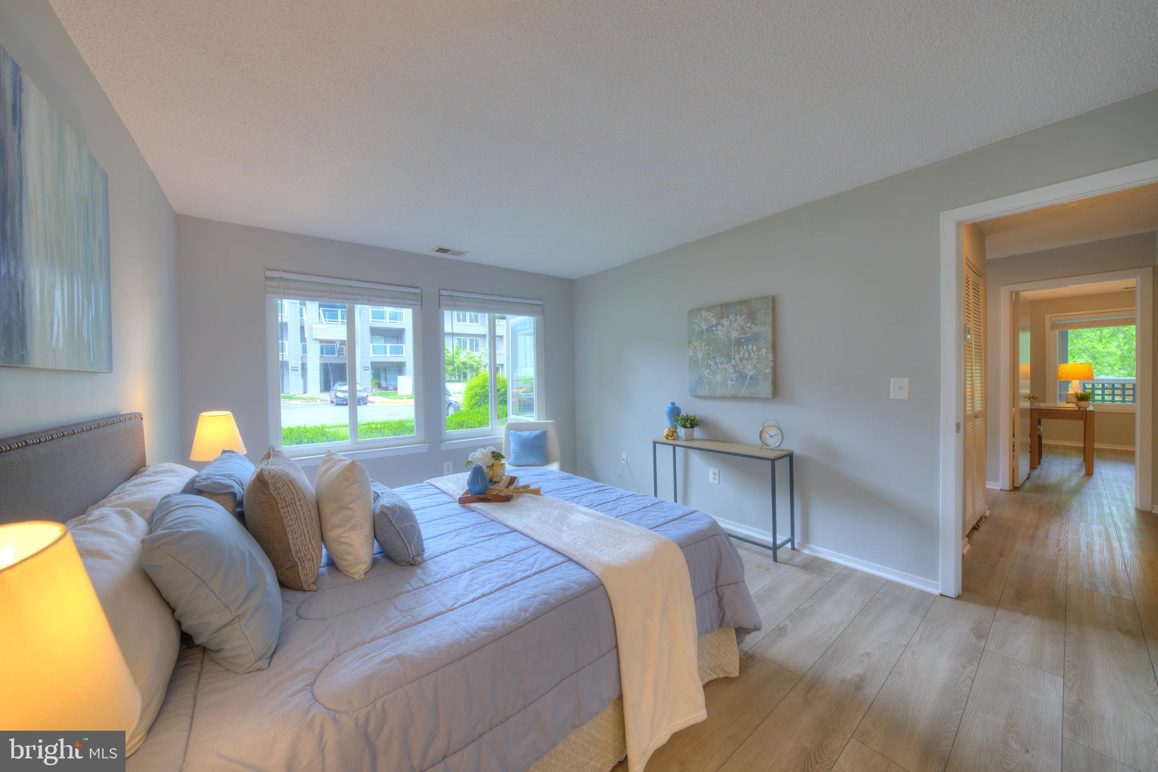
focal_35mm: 12
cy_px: 386
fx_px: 386
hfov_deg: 112.6
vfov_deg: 90.0
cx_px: 579
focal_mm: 12
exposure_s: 1/8
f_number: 9
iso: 400
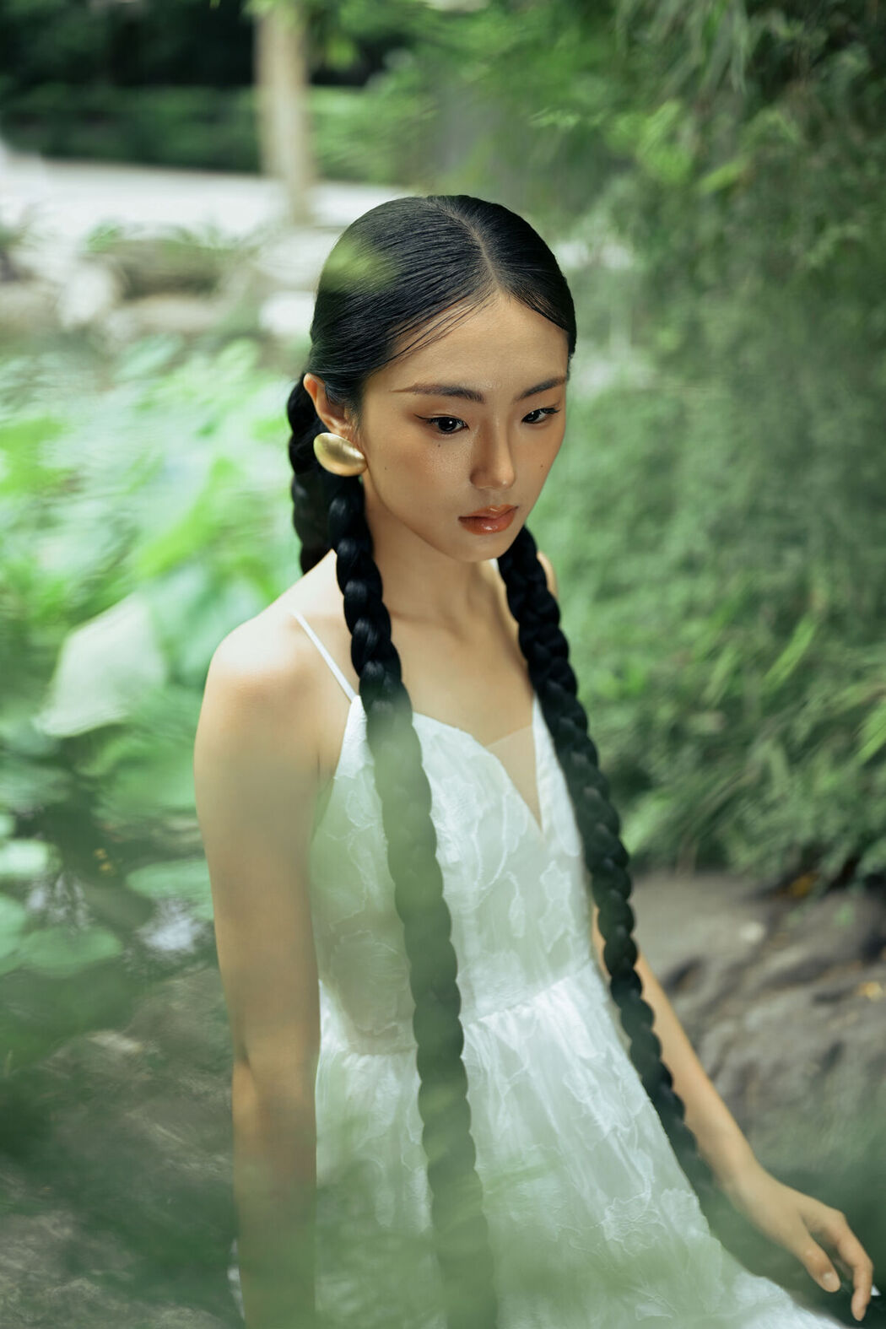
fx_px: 1846
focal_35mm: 50
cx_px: 443
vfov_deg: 39.6
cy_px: 664
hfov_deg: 27.0
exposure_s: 1/125
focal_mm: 50
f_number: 1.8
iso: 250
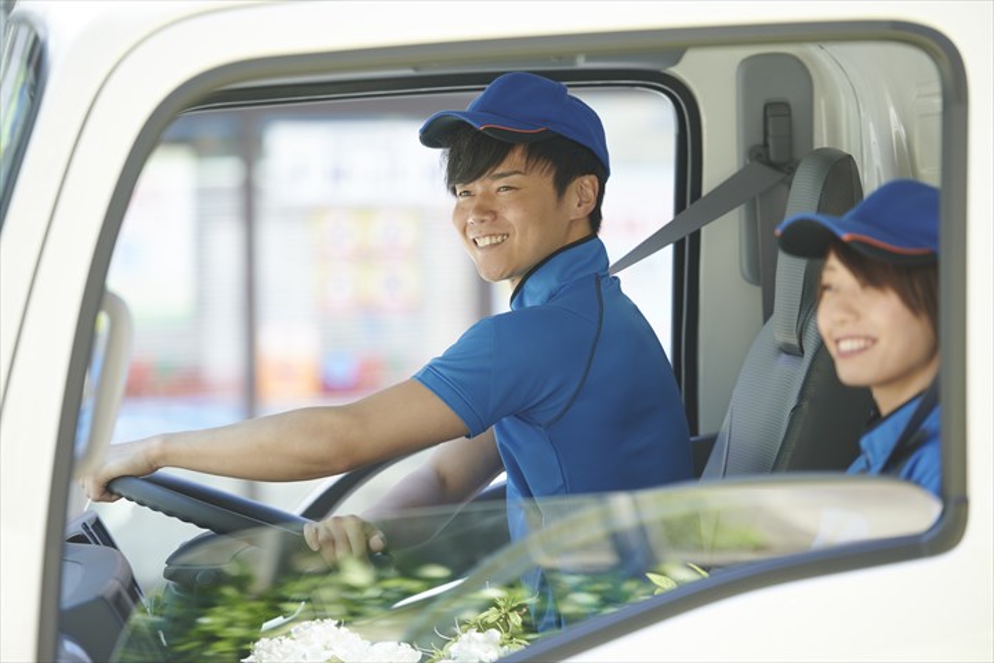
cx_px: 497
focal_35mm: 155
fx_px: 4279
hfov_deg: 13.2
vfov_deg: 8.9
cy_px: 332
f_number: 3.2
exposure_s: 1/200
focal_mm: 155
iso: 200
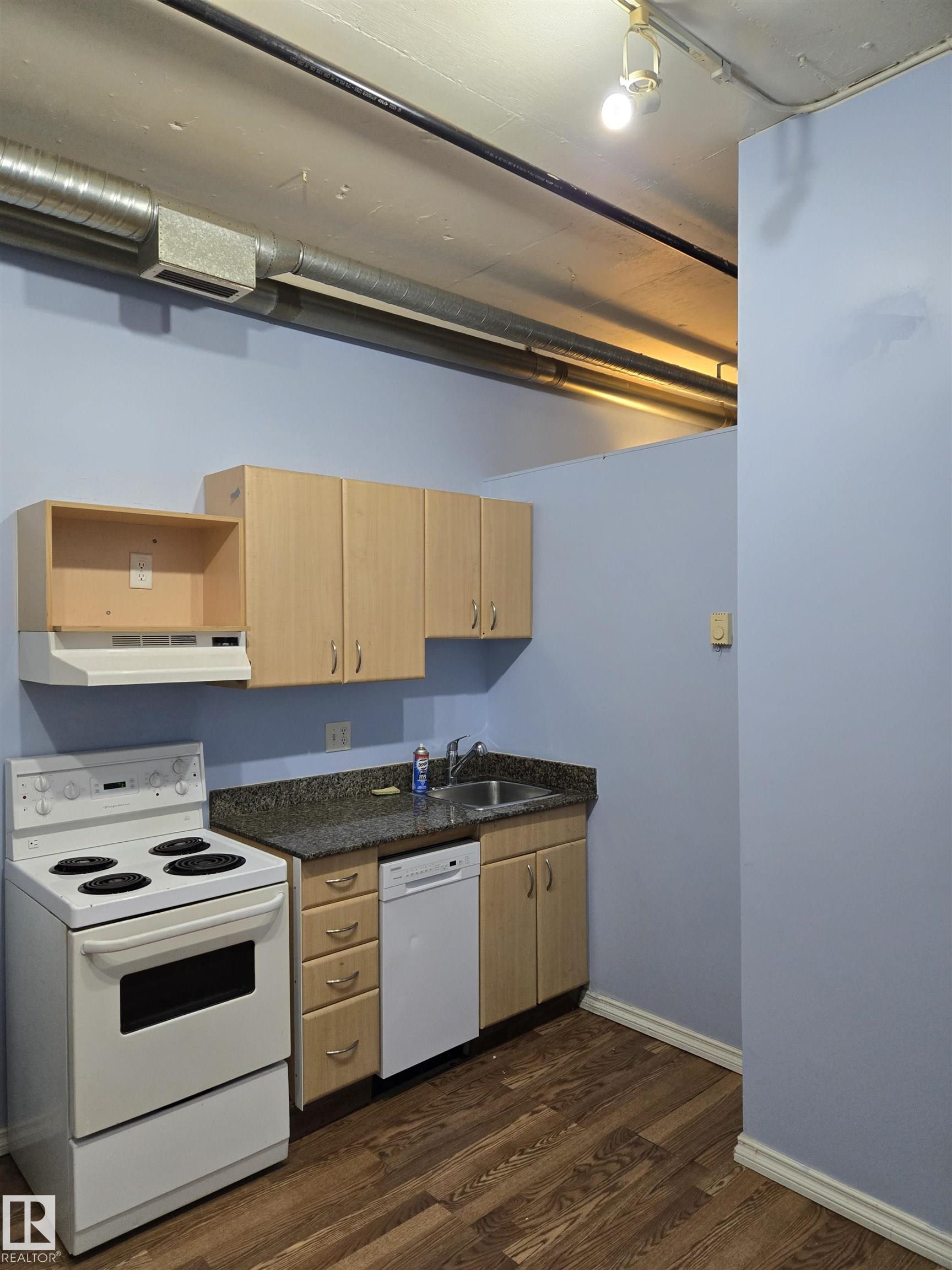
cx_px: 476
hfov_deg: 58.9
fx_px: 843
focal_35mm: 23
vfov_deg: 73.9
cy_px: 635
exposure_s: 1/120
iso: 400
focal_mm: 5.4
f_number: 1.8
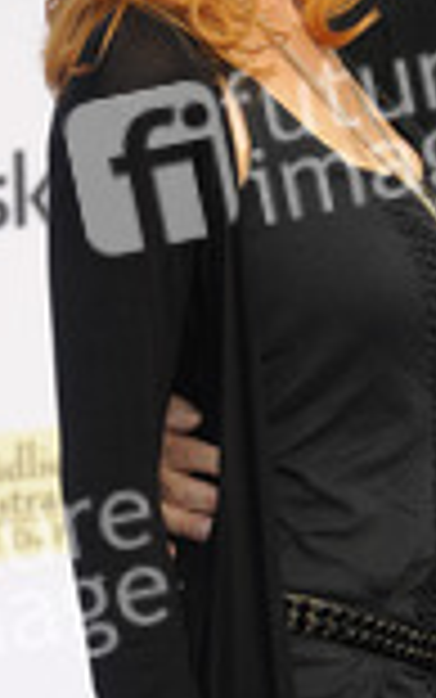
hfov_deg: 4.8
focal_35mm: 276
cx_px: 427
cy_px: 374
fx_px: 5242
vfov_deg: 7.6
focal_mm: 105
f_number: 5.6
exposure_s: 1/160
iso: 640
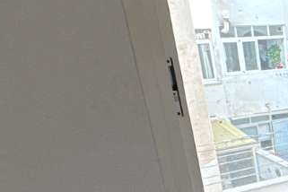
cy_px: 259
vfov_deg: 18.4
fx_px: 544
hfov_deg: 22.0
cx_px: 479
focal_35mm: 68
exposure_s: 1/99
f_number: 2.2
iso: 125
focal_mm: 2.22
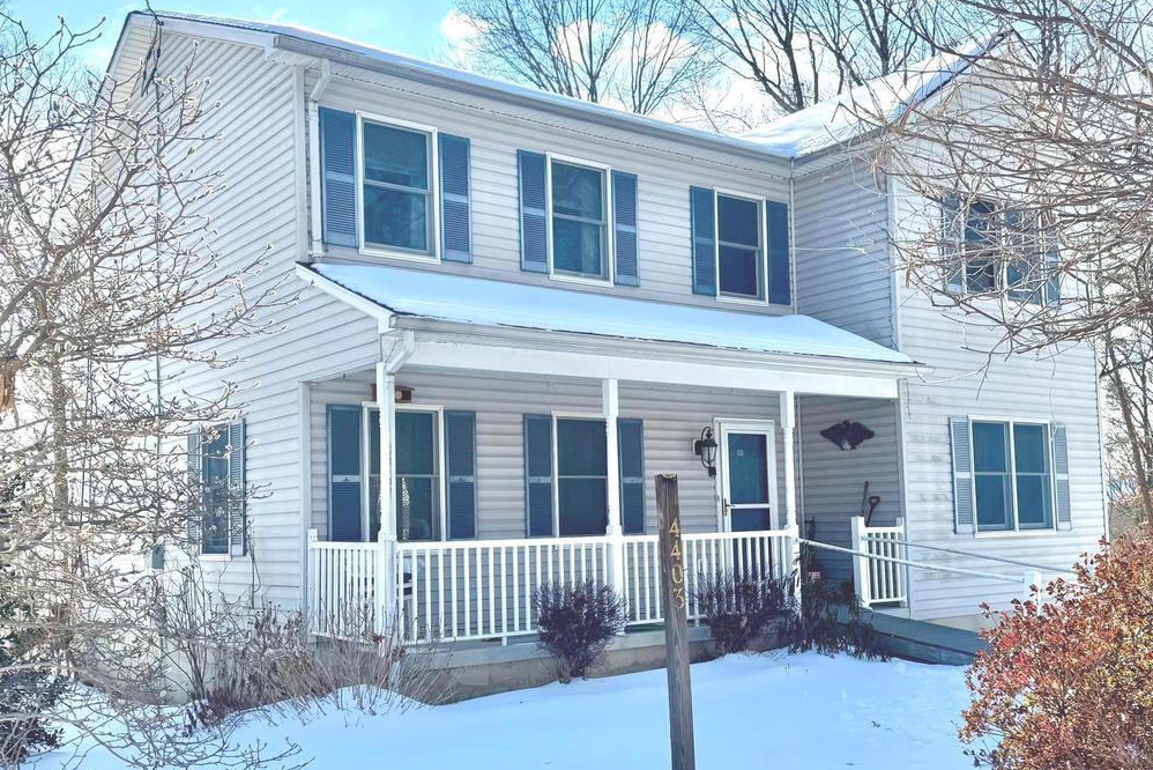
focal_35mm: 36
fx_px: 1153
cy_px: 447
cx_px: 567
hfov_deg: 53.1
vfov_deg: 36.8
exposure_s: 1/4049
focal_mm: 6.76
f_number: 1.78
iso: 80
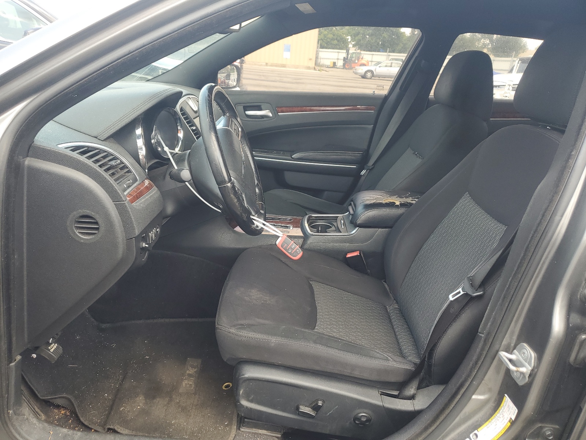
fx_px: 440
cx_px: 293
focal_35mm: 26
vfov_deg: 53.1
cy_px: 220
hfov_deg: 67.3
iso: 50
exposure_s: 1/238
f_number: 1.5
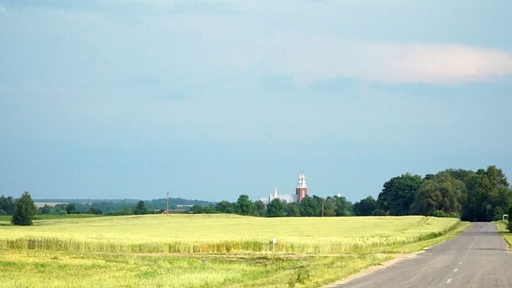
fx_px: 1887
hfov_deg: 15.5
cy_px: 153
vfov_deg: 8.7
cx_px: 264
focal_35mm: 139
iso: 2500
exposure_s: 1/1000
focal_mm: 78
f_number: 11
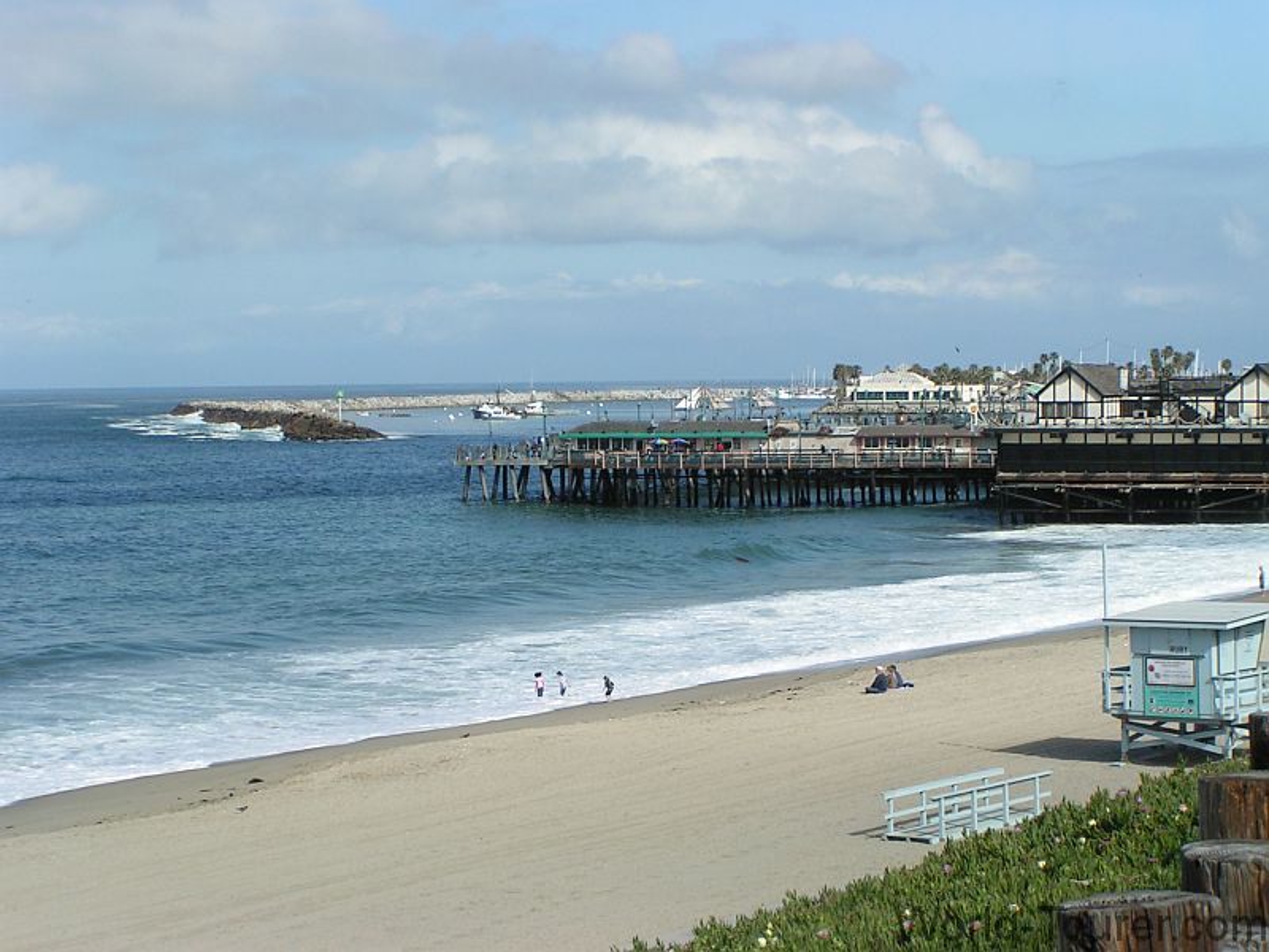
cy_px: 476
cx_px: 634
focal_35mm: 82
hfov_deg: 23.8
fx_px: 3006
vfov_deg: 18.0
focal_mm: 12.6
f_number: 6.3
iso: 50
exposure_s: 1/400
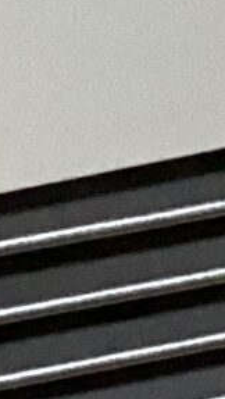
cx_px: 793
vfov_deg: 7.1
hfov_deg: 3.9
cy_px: 46
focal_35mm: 301
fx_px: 3184
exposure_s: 1/50
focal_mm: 3.3
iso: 320
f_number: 2.4
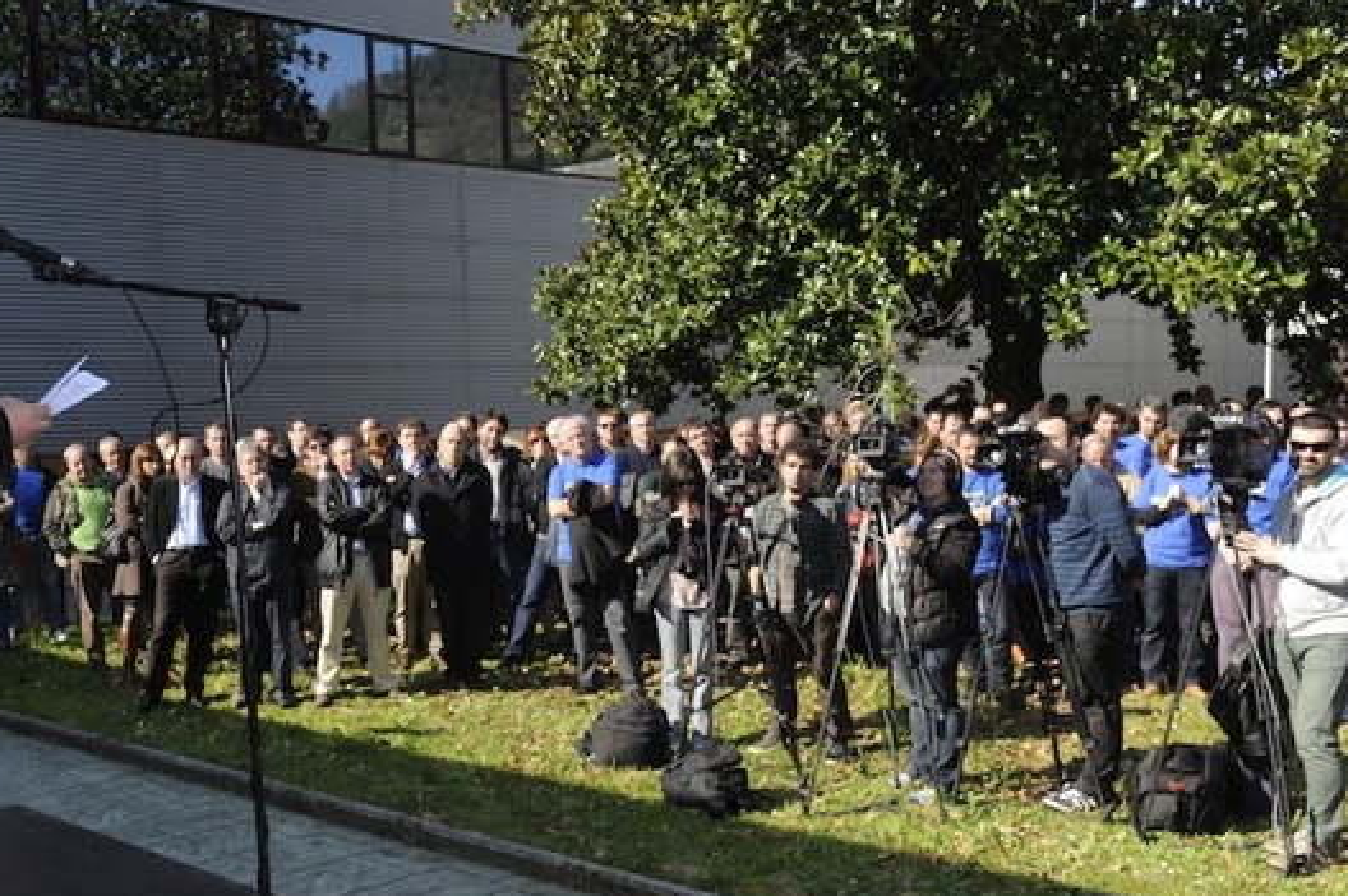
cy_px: 571
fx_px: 1646
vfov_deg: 30.3
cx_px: 518
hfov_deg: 44.2
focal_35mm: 44
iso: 400
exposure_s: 1/250
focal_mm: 32
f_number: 10
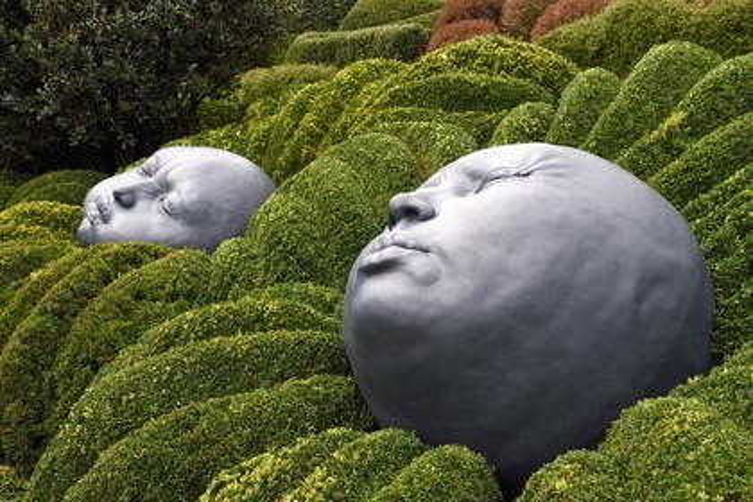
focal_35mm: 40
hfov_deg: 48.5
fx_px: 837
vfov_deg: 33.4
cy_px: 251
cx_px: 376
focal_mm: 40
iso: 400
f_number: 7.1
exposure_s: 1/125
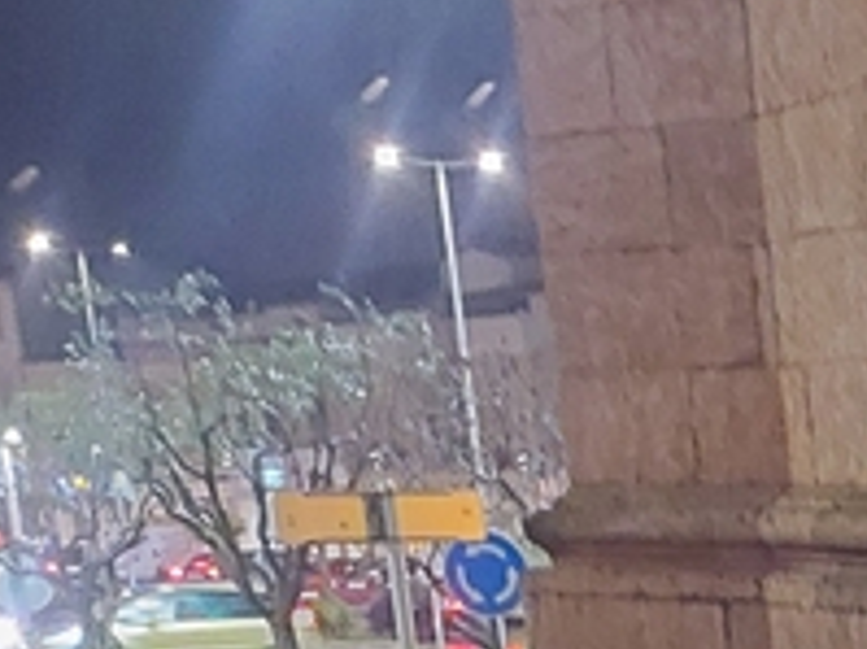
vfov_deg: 11.4
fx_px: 2829
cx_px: 1603
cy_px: 1435
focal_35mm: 113
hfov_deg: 15.0
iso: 2000
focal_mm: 5.23
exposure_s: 1/14
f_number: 1.8
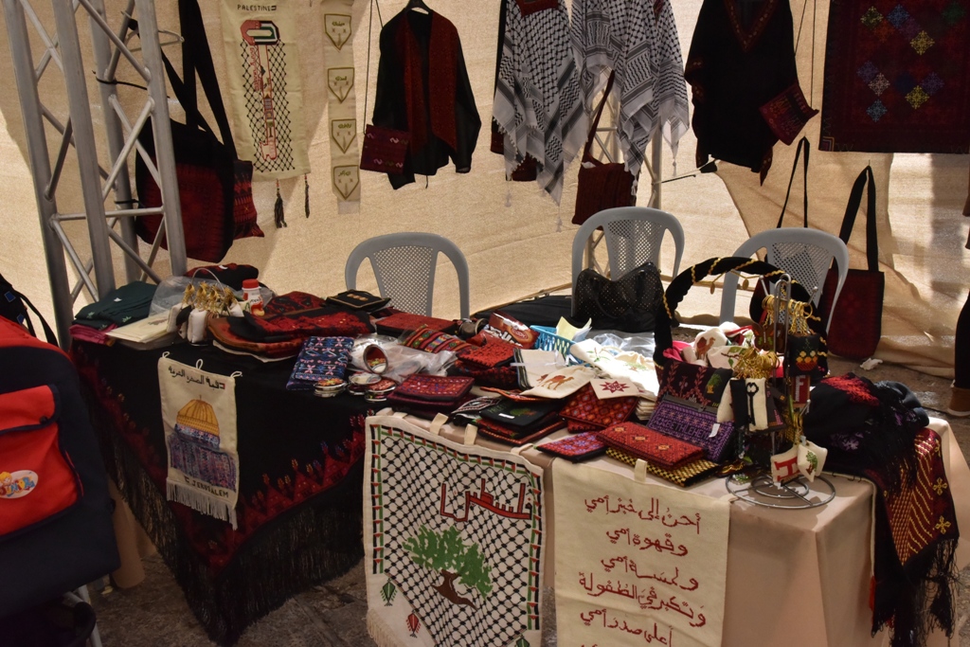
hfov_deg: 50.7
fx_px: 1024
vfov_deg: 35.1
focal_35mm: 38
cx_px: 485
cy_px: 324
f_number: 18
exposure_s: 1/1250
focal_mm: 38
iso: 3200
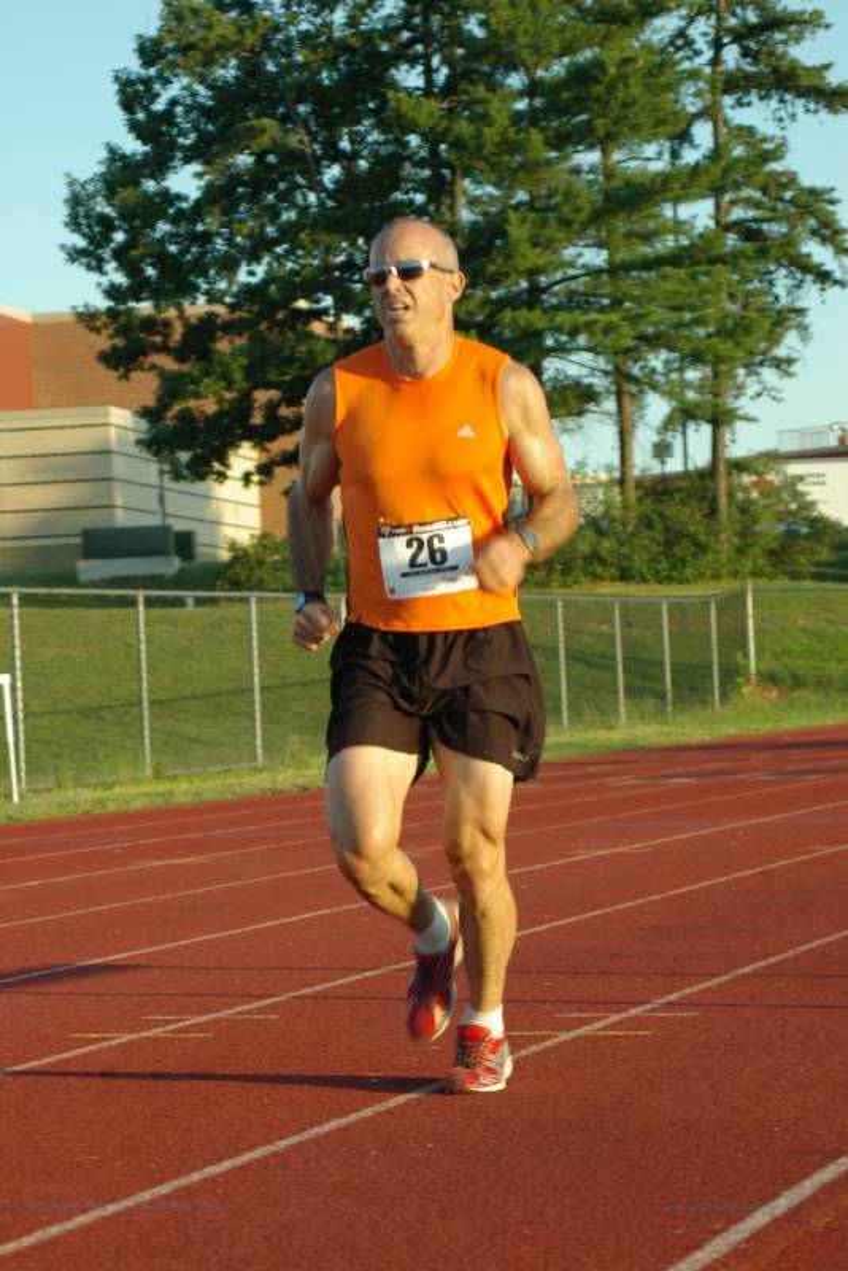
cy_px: 636
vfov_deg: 17.1
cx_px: 424
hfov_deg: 11.4
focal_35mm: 120
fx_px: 4236
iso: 200
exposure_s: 1/180
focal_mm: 80
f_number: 6.7
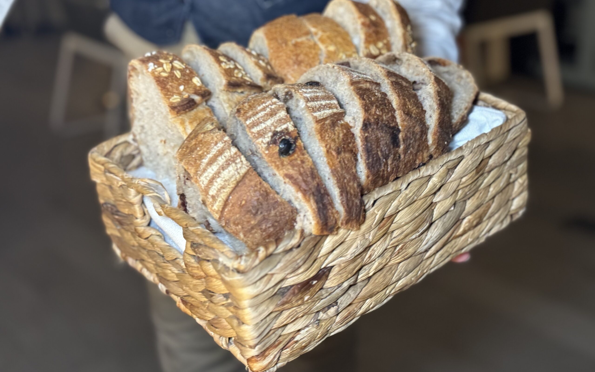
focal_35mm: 51
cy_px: 160
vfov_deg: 25.3
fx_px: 827
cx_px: 298
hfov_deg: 39.6
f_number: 1.78
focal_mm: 6.76
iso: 320
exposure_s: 1/33
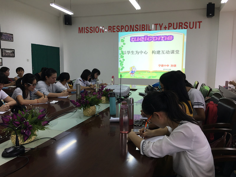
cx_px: 118
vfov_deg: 48.2
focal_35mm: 29
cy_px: 88
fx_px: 198
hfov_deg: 61.7
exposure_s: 1/33
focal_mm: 4.15
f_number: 2.2
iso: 32
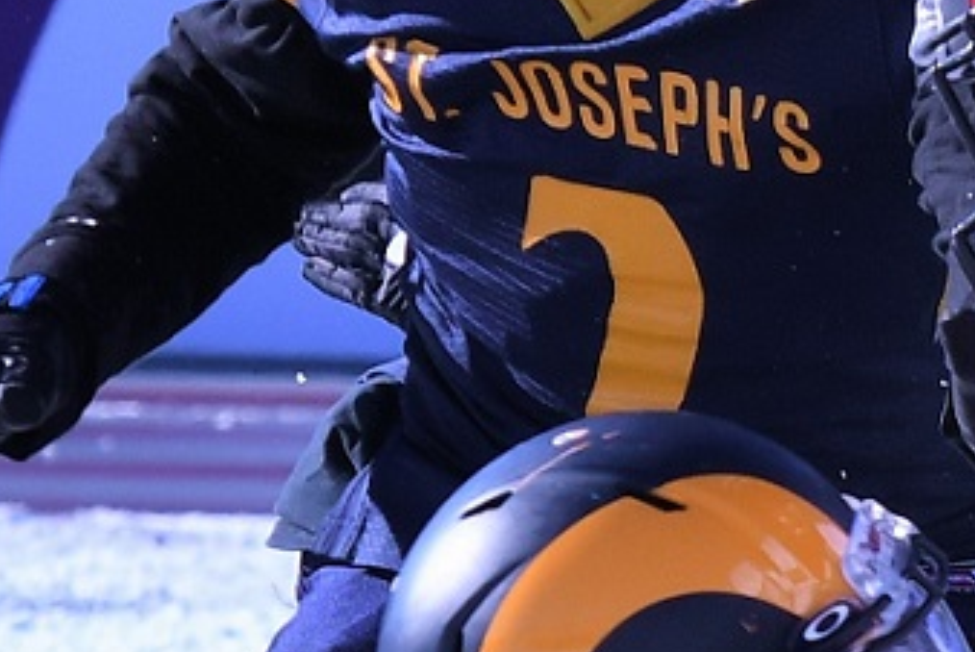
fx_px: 20302
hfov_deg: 2.7
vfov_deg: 1.8
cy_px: 1033
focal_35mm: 749
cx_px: 1375
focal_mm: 116
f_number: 7.1
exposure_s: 1/1000
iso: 320
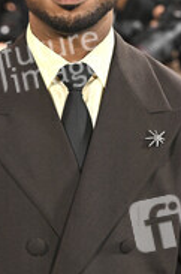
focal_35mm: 230
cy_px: 142
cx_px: 70
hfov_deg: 5.9
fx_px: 1744
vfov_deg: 9.0
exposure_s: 1/320
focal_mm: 105
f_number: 5
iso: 2500
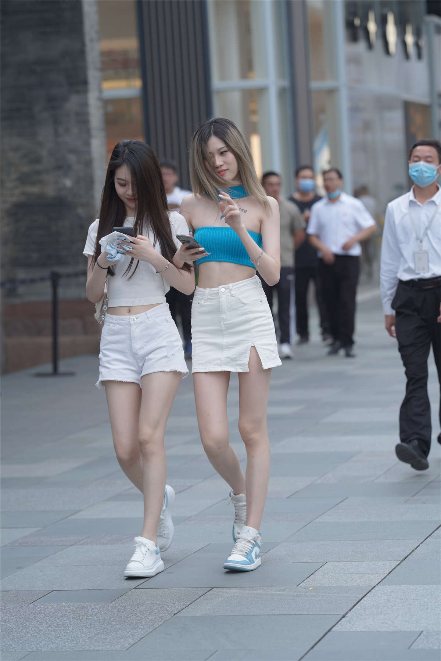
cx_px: 220
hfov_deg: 10.2
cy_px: 330
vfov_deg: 15.2
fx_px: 2480
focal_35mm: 135
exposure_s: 1/500
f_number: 4
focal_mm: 135
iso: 500
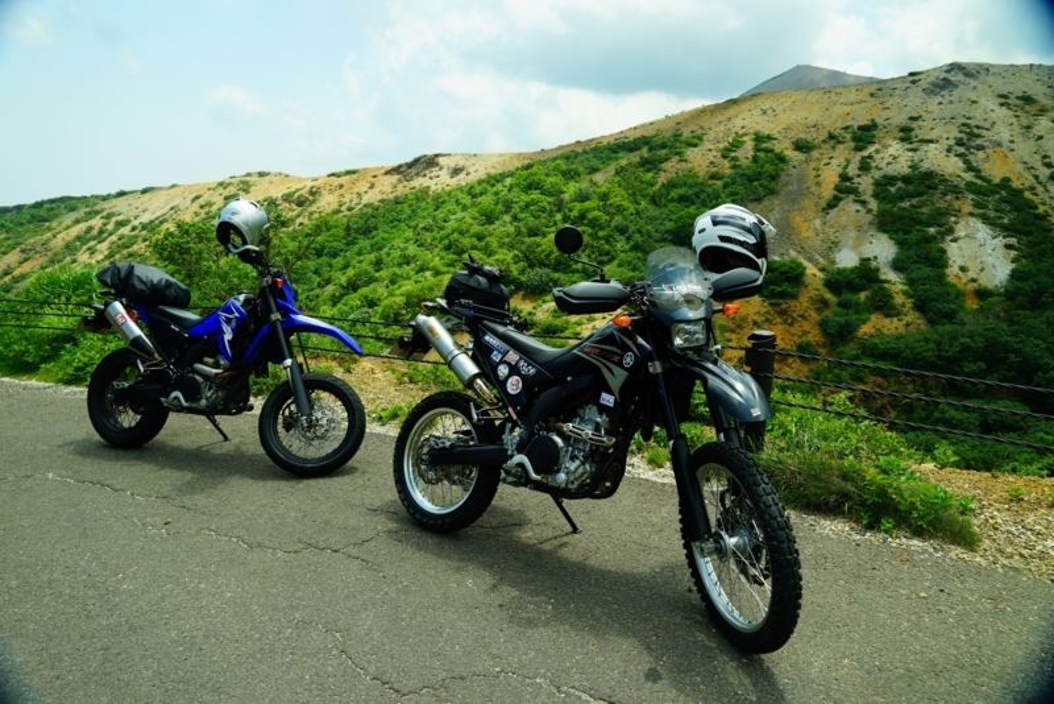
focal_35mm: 24
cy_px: 352
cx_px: 527
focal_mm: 24
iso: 100
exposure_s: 1/100
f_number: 8
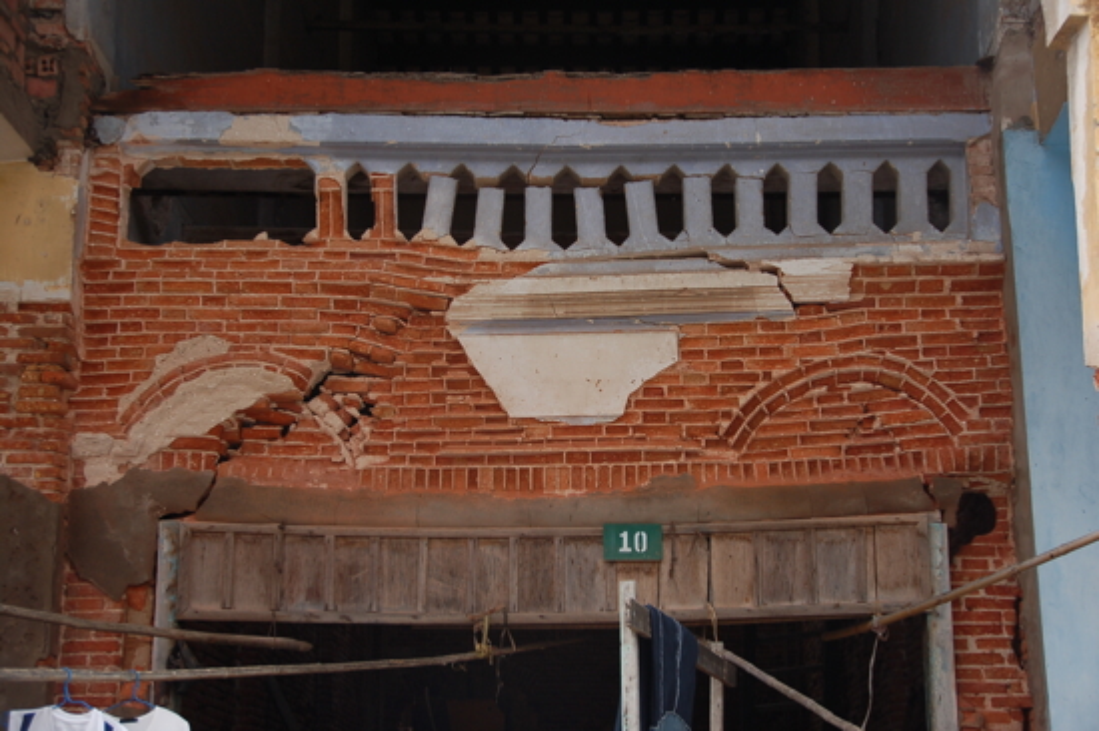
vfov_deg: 20.6
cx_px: 550
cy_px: 366
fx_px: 2014
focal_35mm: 66
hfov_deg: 30.5
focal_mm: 44
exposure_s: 1/200
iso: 200
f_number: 4.8
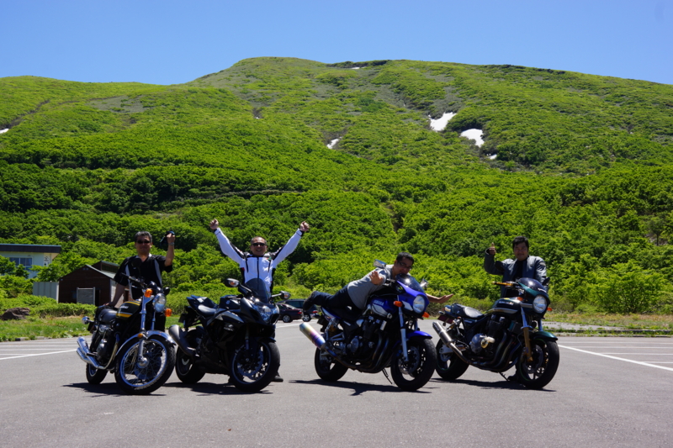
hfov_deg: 43.6
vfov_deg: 29.9
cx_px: 336
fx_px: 841
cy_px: 224
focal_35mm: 45
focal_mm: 30
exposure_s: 1/100
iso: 100
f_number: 13
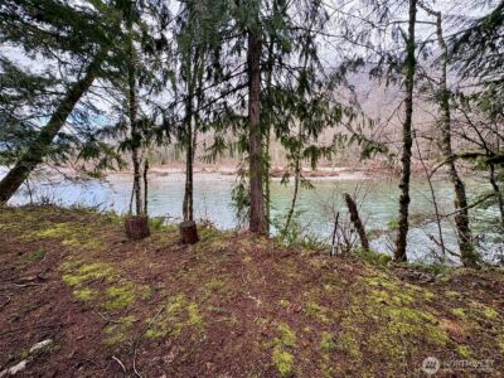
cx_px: 252
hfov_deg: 102.1
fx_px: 204
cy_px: 189
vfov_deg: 85.7
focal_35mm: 14
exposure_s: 1/134
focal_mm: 2.22
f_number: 2.2
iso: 40
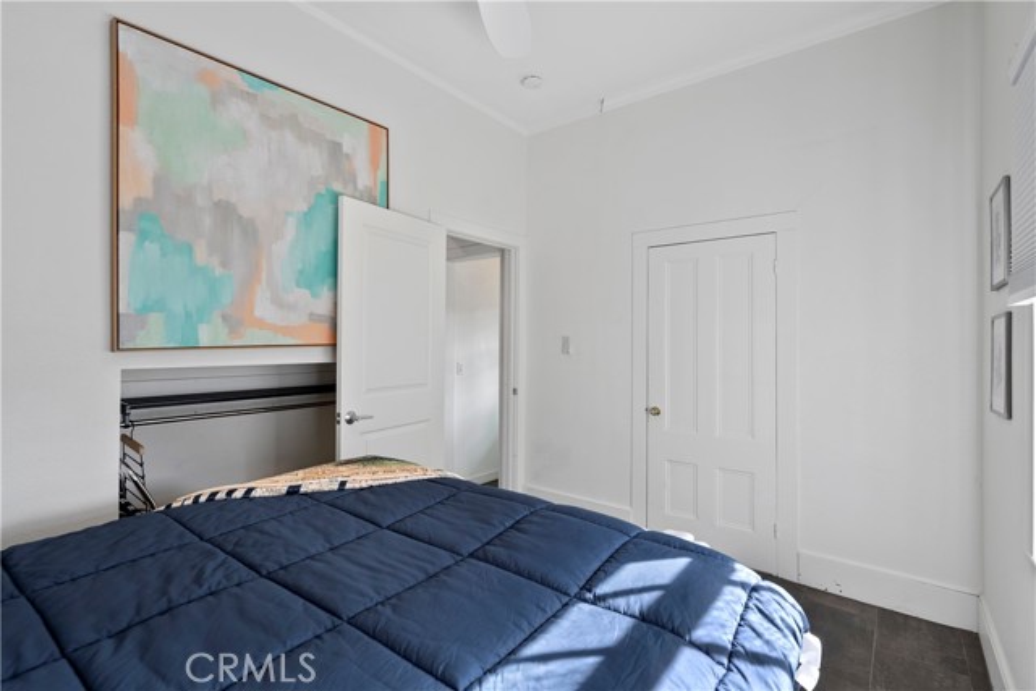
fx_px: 461
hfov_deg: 96.7
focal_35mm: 16
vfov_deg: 73.8
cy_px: 346
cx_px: 518
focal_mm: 16
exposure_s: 1/15
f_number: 5.6
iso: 250
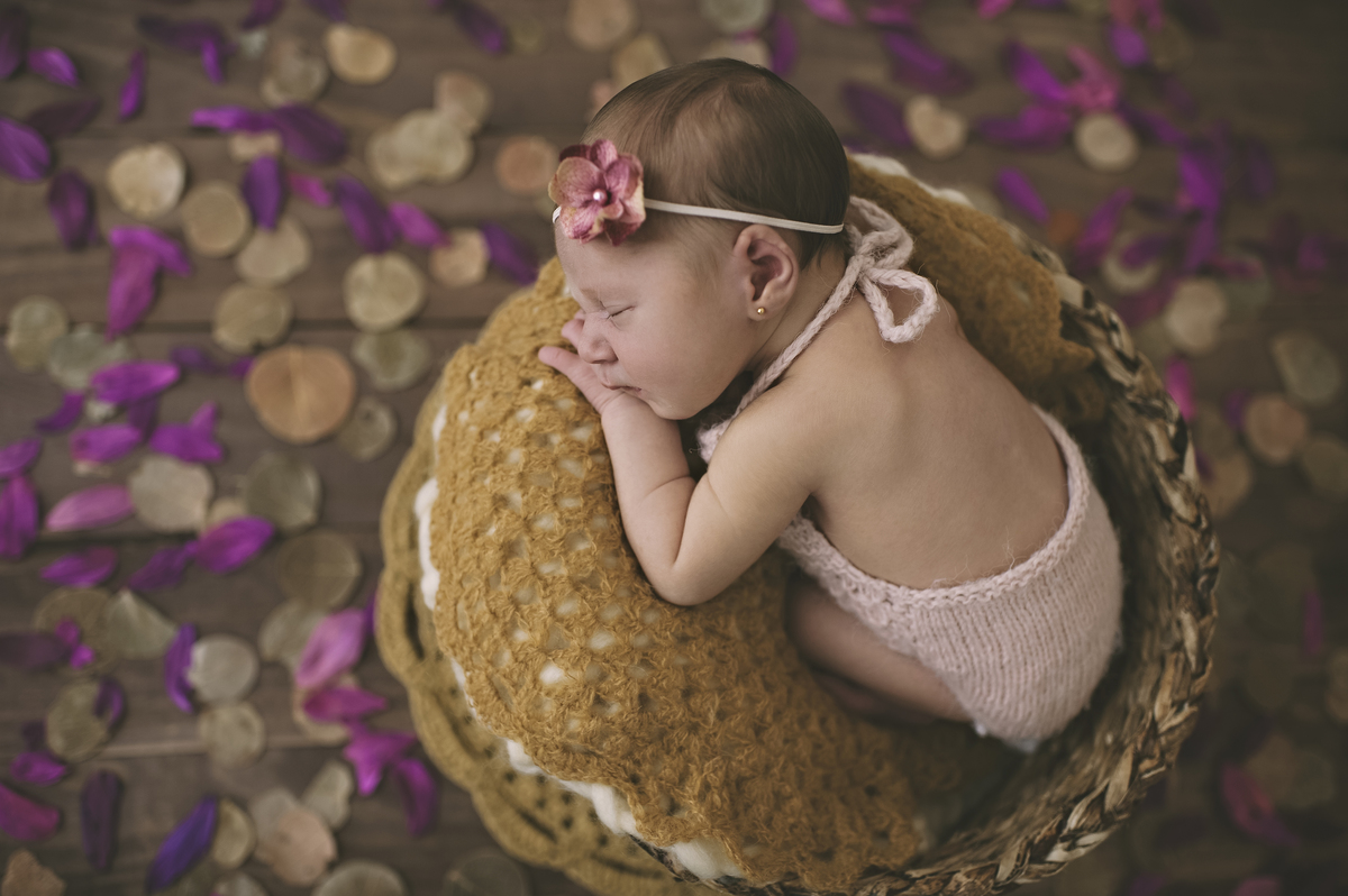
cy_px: 448
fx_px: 1309
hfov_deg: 54.5
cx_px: 674
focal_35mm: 35
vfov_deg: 37.8
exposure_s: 1/250
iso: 200
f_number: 2.2
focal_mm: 35
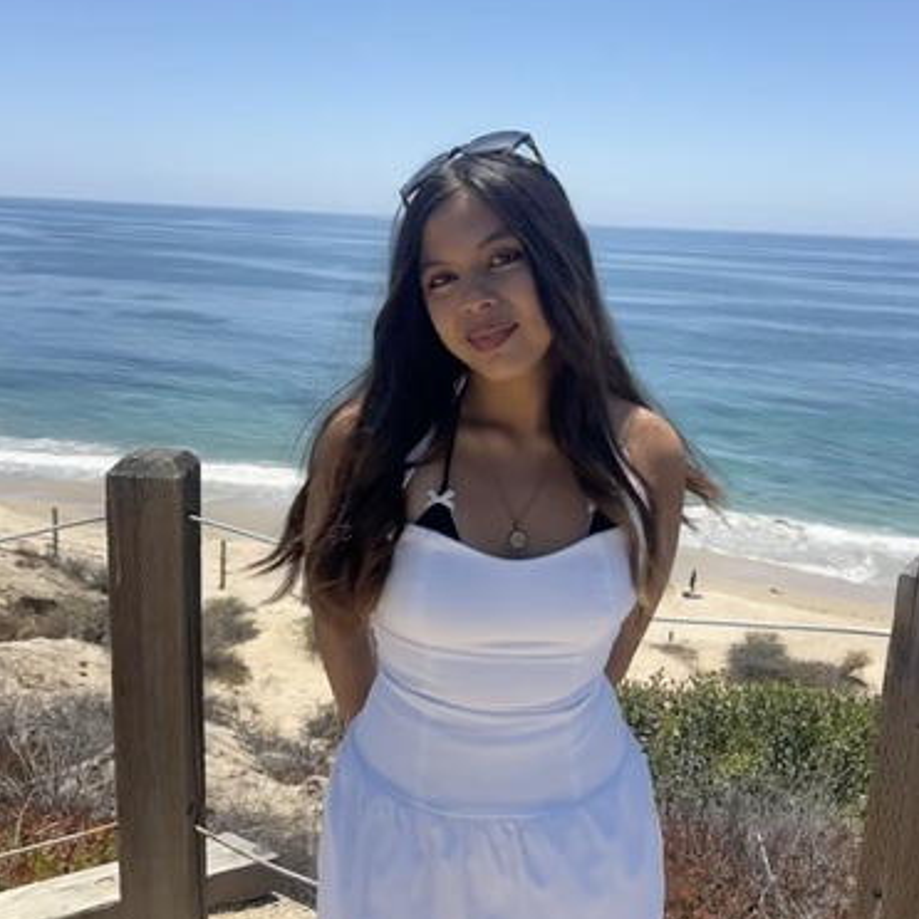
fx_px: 931
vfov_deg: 52.5
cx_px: 460
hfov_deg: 52.5
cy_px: 424
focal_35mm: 31
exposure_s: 1/3704
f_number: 1.5
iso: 50
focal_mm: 5.7
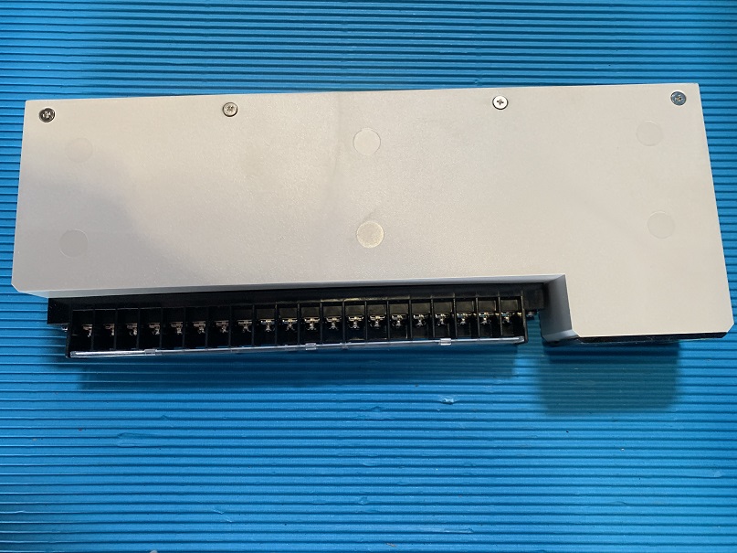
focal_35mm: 26
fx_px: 553
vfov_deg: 53.1
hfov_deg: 67.3
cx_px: 368
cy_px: 276
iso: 320
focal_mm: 4.25
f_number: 1.8
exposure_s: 1/60
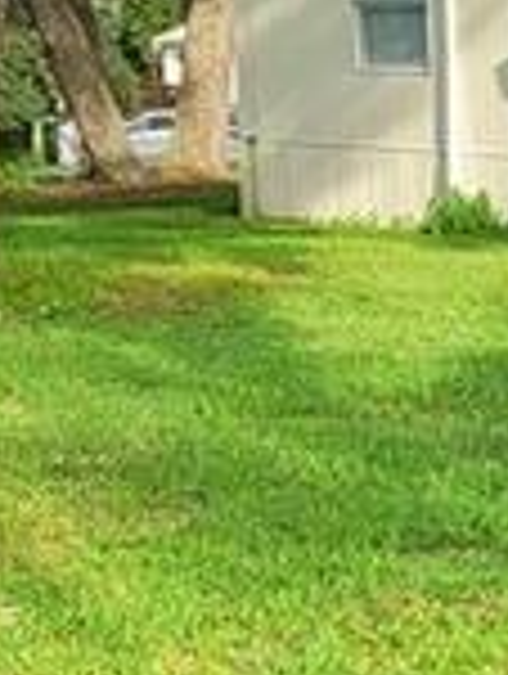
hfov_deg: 13.0
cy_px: 450
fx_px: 2029
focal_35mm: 104
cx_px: 890
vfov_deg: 18.8
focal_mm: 2.2
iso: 50
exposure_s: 1/304
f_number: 2.2
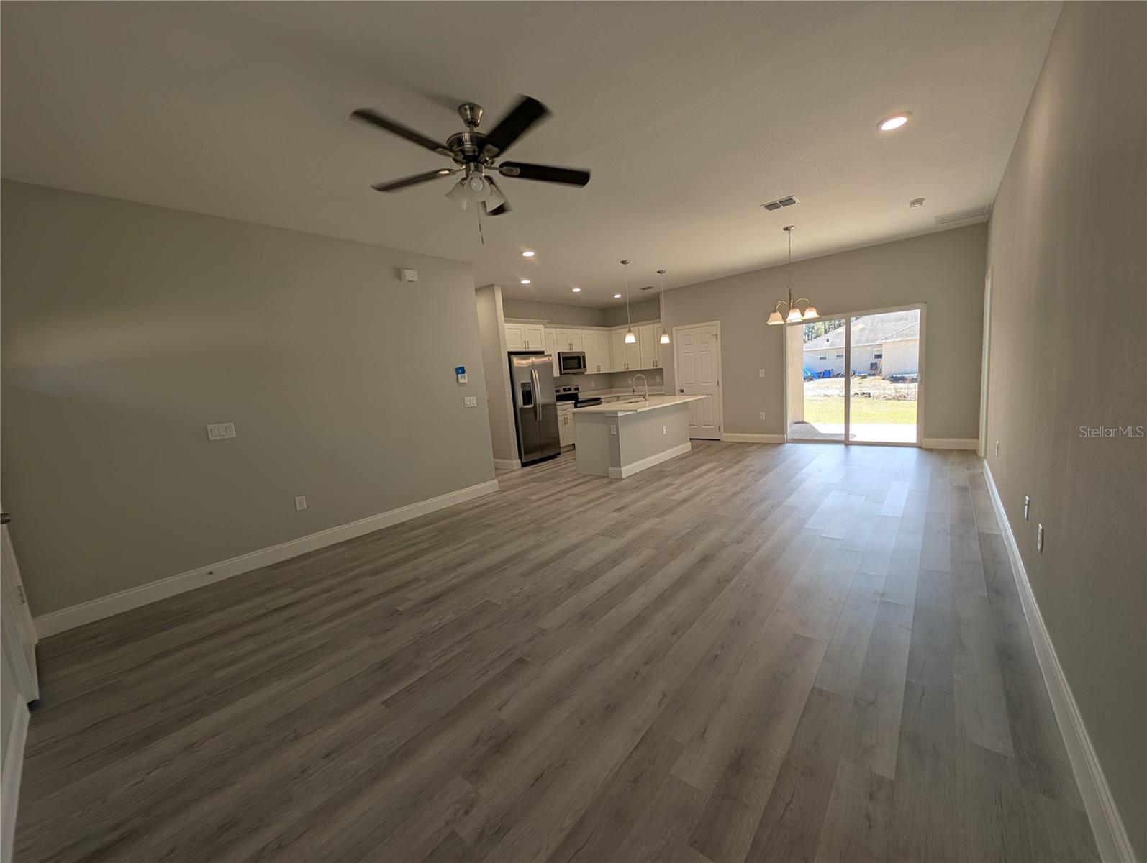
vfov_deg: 94.6
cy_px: 432
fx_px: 398
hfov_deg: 110.5
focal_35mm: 12
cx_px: 574
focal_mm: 2.23
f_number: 1.95
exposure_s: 1/147
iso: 35
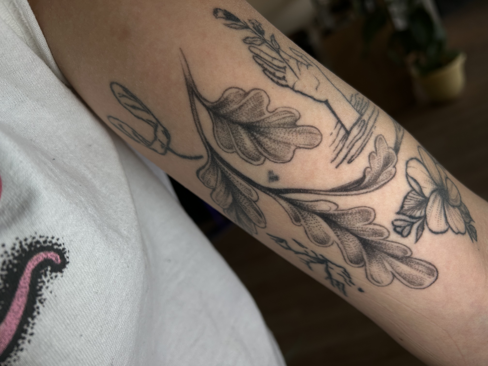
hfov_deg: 67.3
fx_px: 367
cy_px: 183
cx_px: 244
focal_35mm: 26
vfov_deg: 53.1
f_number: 1.5
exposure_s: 1/231
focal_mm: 5.7
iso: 40
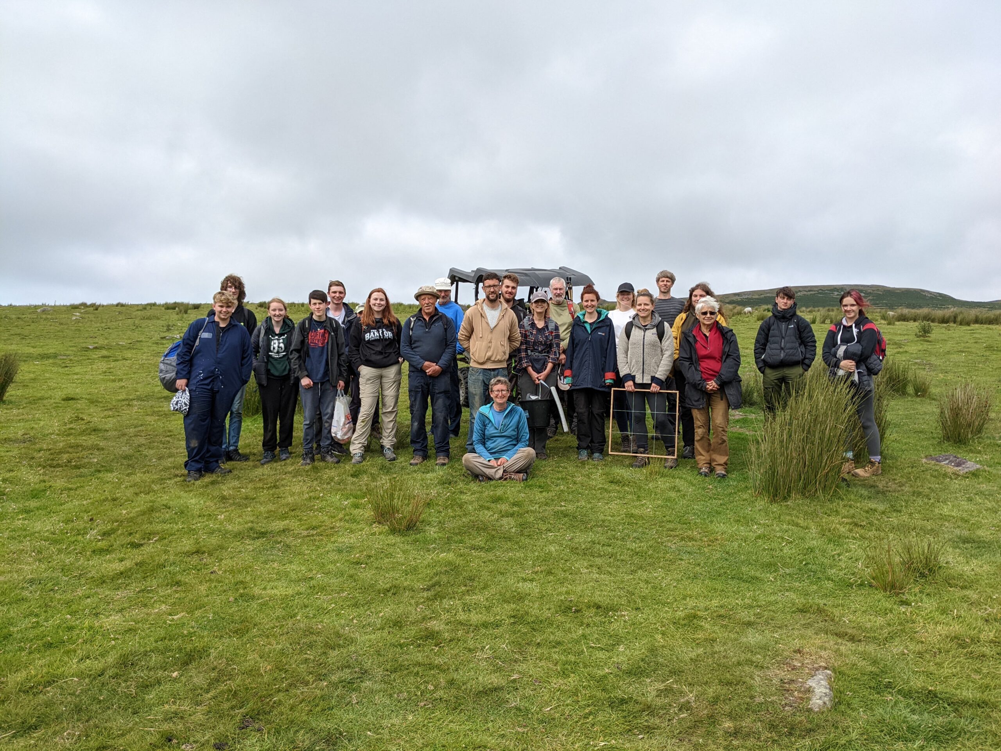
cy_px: 376
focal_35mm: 27
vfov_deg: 51.4
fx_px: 781
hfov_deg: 65.3
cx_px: 500
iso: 76
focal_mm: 4.38
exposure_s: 1/2933
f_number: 1.73
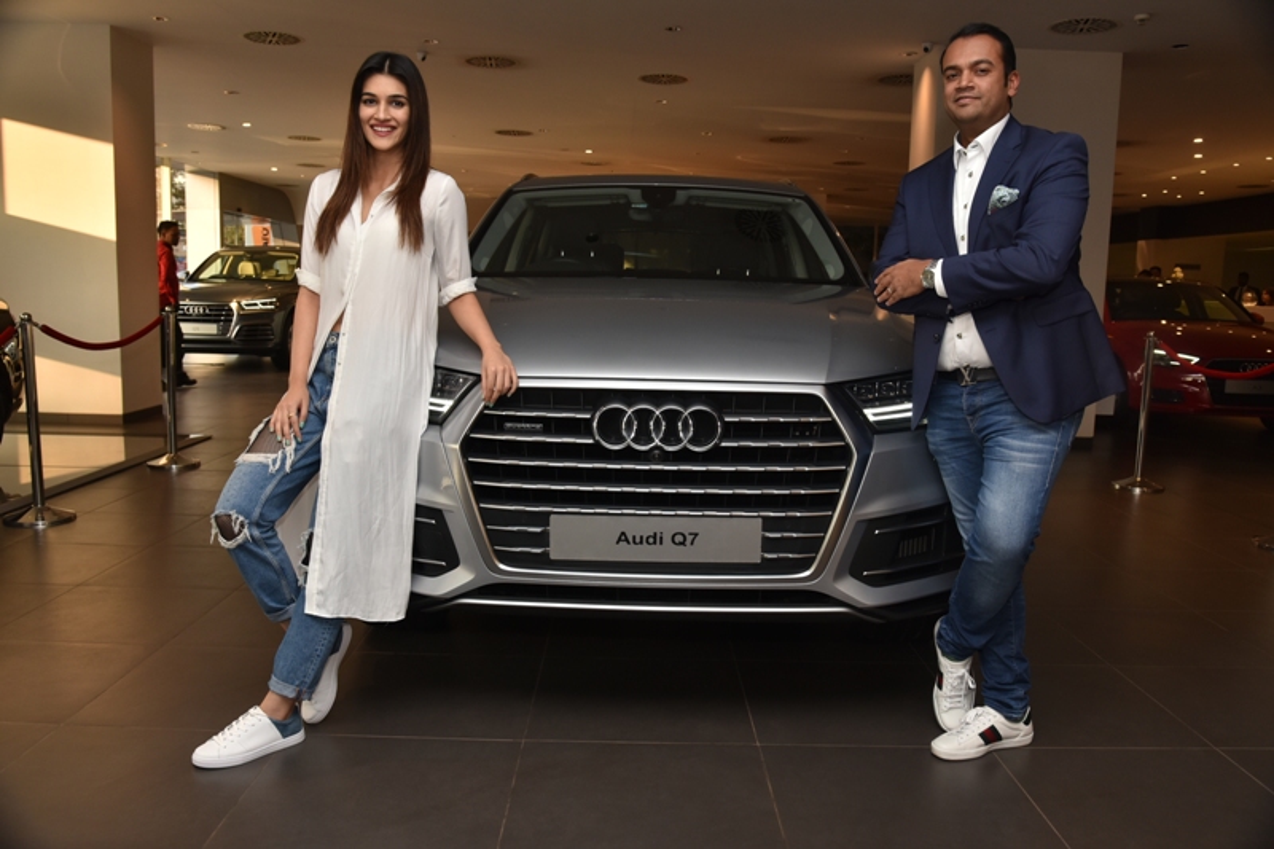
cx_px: 637
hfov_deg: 61.9
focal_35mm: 30
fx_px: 1061
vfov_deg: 43.6
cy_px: 424
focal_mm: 30
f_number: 5.6
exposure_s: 1/200
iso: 400
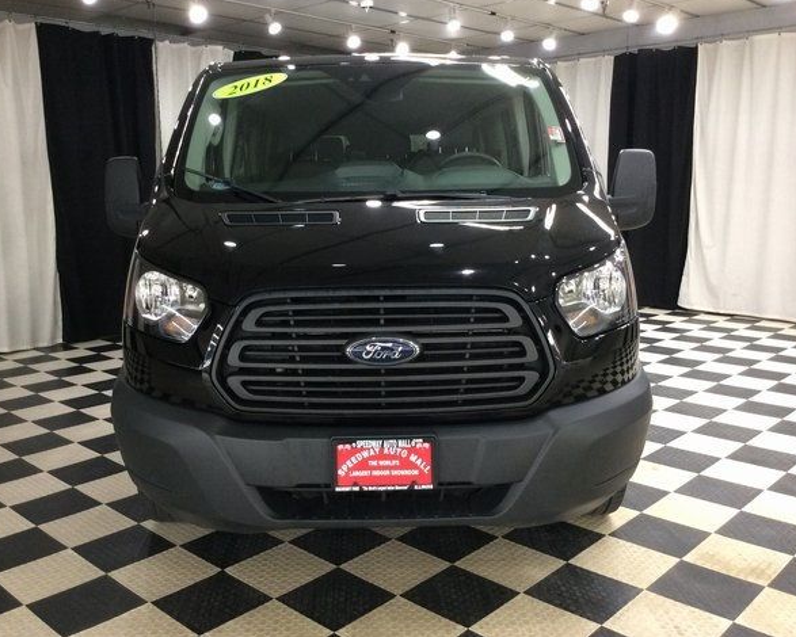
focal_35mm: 34
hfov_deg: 52.8
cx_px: 374
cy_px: 316
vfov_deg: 43.4
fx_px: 801
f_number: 2.4
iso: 100
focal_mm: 3.3
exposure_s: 1/24
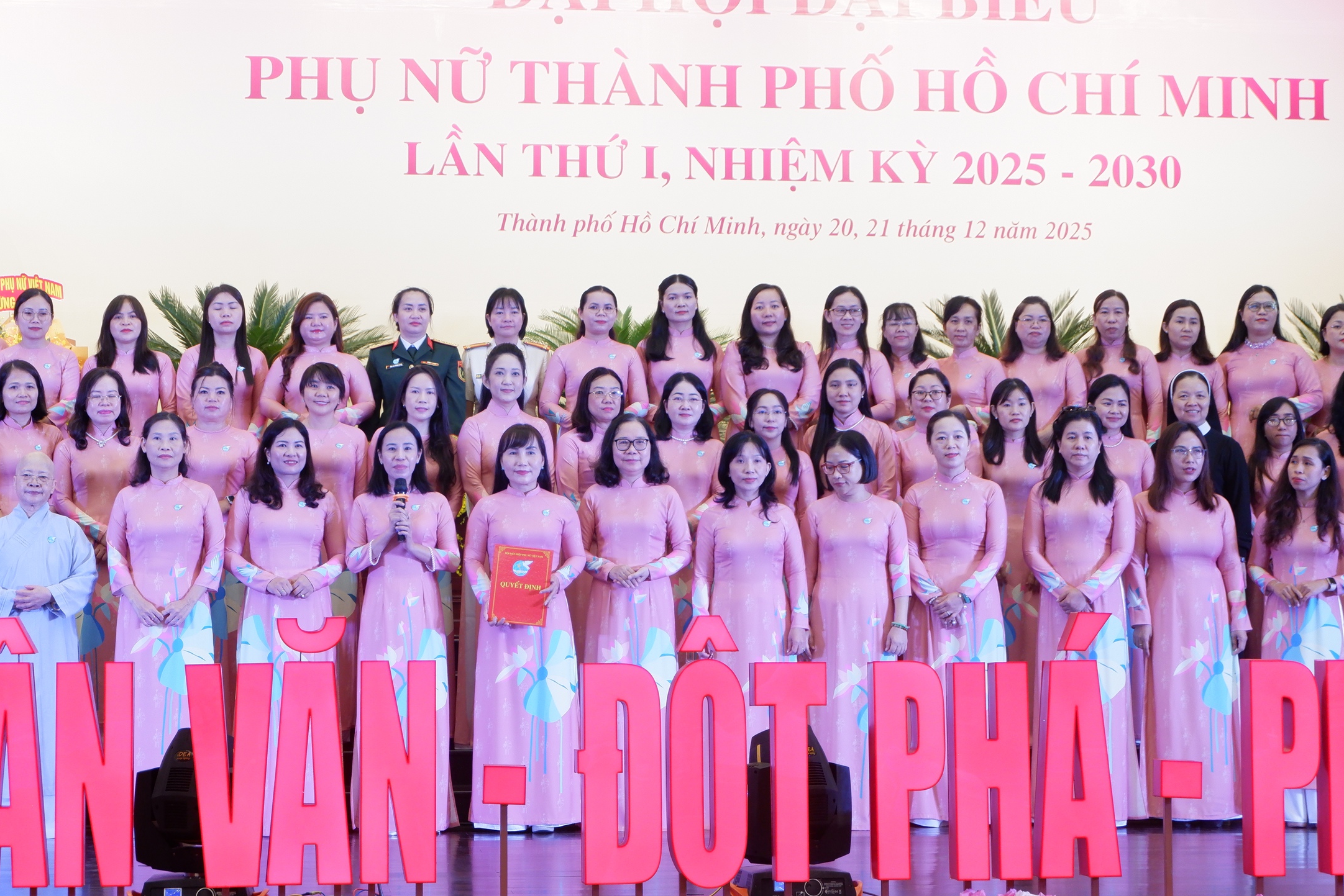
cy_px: 429
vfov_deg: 19.2
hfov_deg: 28.4
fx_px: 2651
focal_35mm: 71
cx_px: 554
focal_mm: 40.2
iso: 1000
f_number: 5.3
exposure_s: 1/85
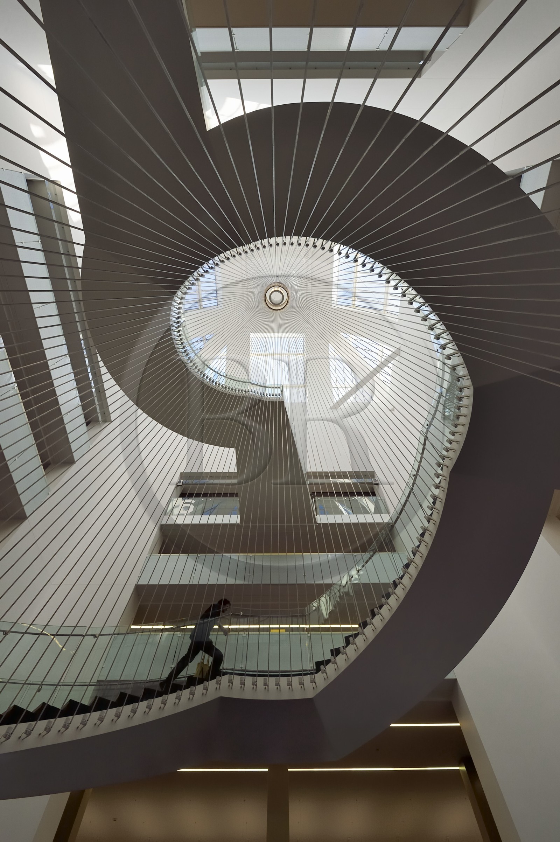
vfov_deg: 96.8
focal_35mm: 16
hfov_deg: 73.7
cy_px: 421
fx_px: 374
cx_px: 280
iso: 800
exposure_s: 1/250
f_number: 11
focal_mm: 16
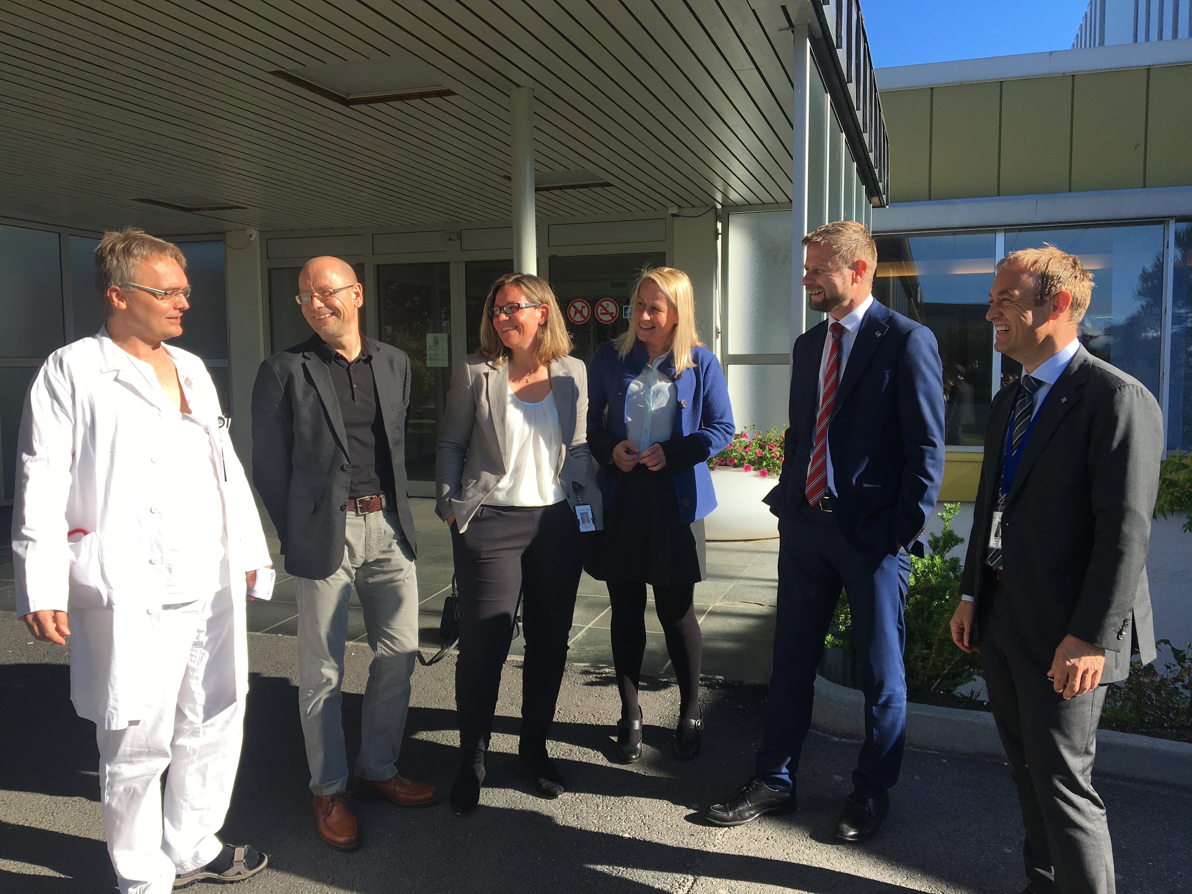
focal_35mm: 29
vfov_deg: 48.2
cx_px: 596
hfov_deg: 61.7
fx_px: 999
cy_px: 447
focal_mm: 4.15
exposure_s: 1/1054
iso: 25
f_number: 2.2
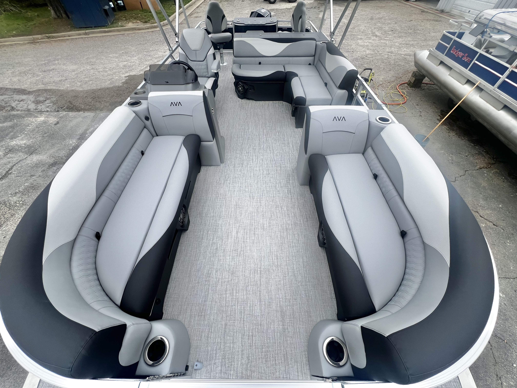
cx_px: 258
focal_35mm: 13
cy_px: 194
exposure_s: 1/359
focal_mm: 1.57
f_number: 1.8
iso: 32
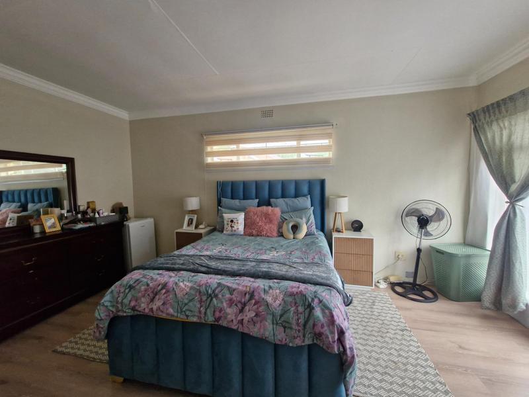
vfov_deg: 89.9
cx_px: 264
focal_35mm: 13
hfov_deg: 106.2
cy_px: 198
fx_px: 199
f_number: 2.2
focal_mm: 1.74
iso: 250
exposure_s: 1/50
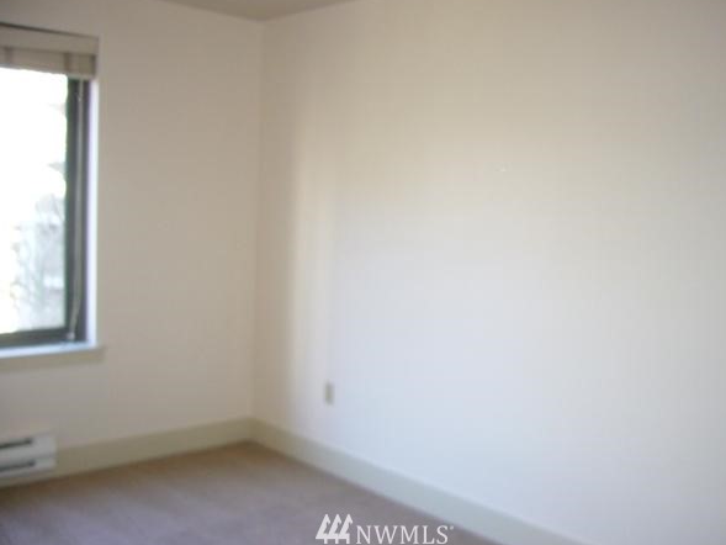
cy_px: 280
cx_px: 385
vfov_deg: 37.7
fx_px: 797
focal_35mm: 38
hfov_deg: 48.9
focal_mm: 5.8
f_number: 2.8
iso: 160
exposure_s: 1/30
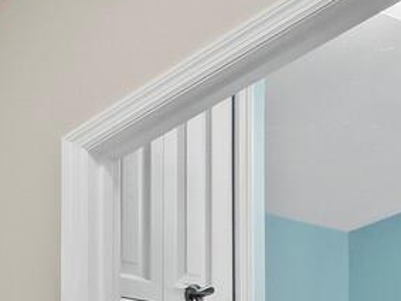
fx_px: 915
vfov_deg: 14.5
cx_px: -424
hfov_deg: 17.2
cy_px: 653
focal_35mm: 79
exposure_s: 1/1.67
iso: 400
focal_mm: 7
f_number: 11
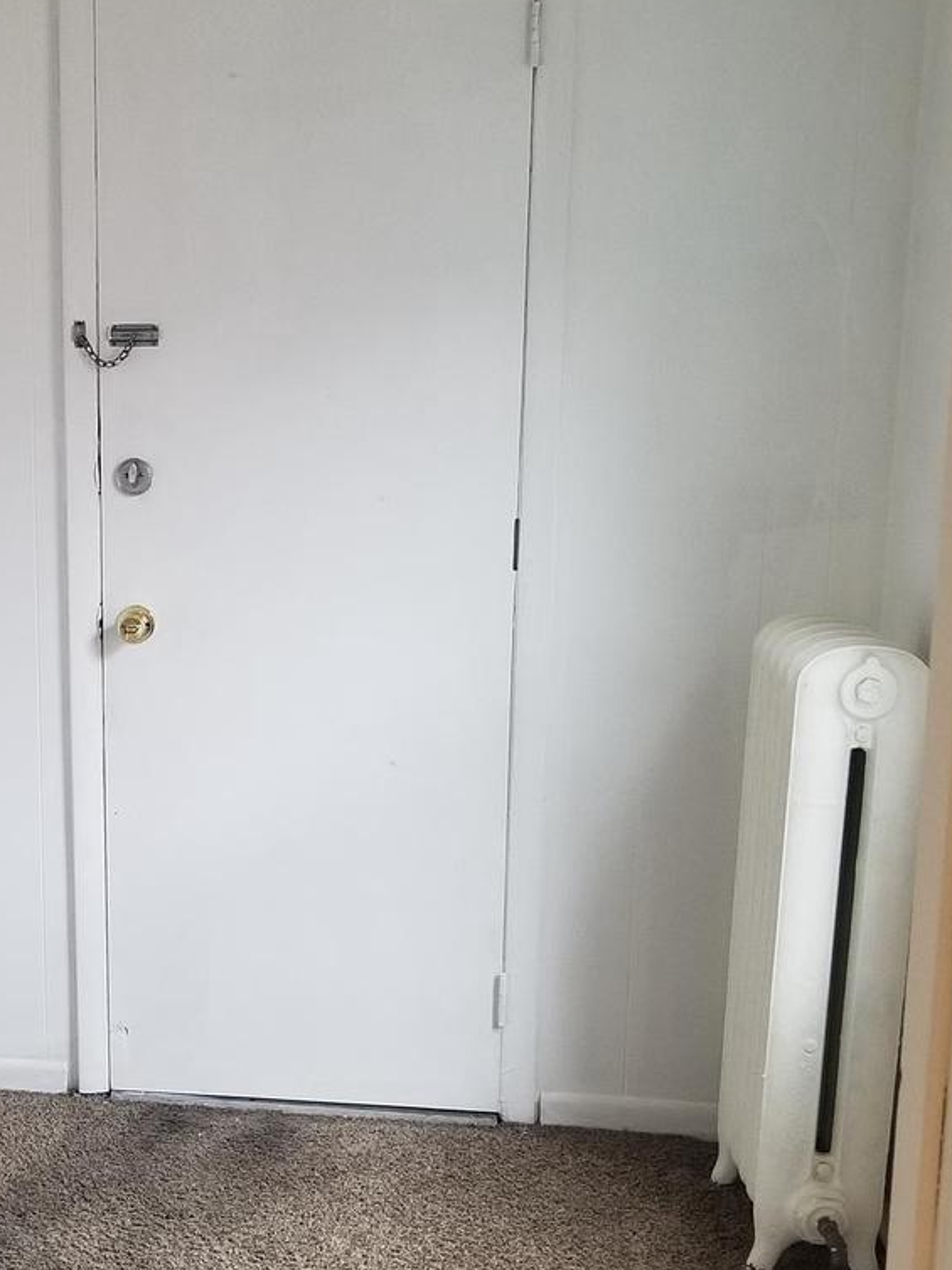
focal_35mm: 53
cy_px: 819
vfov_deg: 35.9
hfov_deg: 26.3
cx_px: 34
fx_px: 1945
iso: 200
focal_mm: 4.25
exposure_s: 1/30
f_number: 1.7
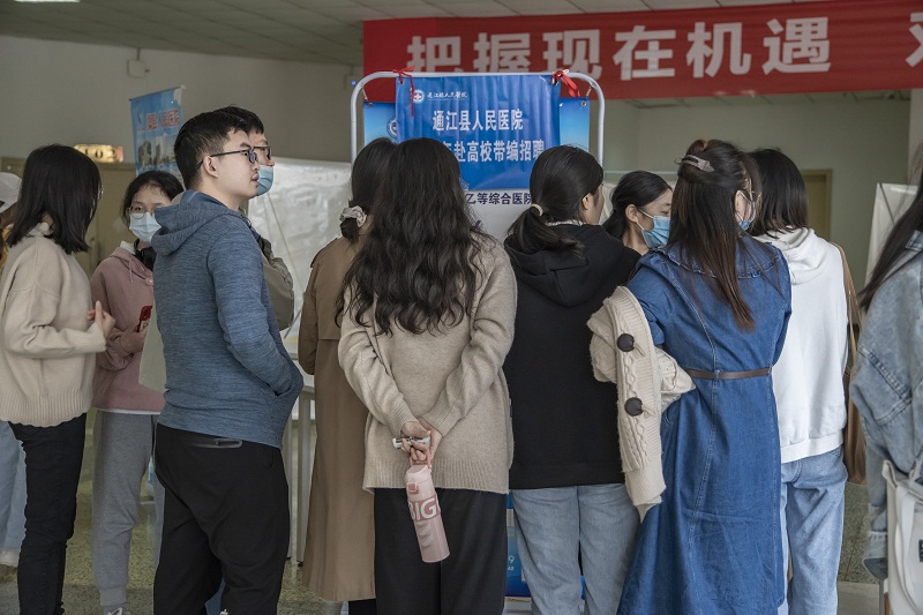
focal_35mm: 58
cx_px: 462
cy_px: 308
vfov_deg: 23.2
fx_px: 1499
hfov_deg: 34.2
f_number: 2.8
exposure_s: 1/100
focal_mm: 39
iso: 1250
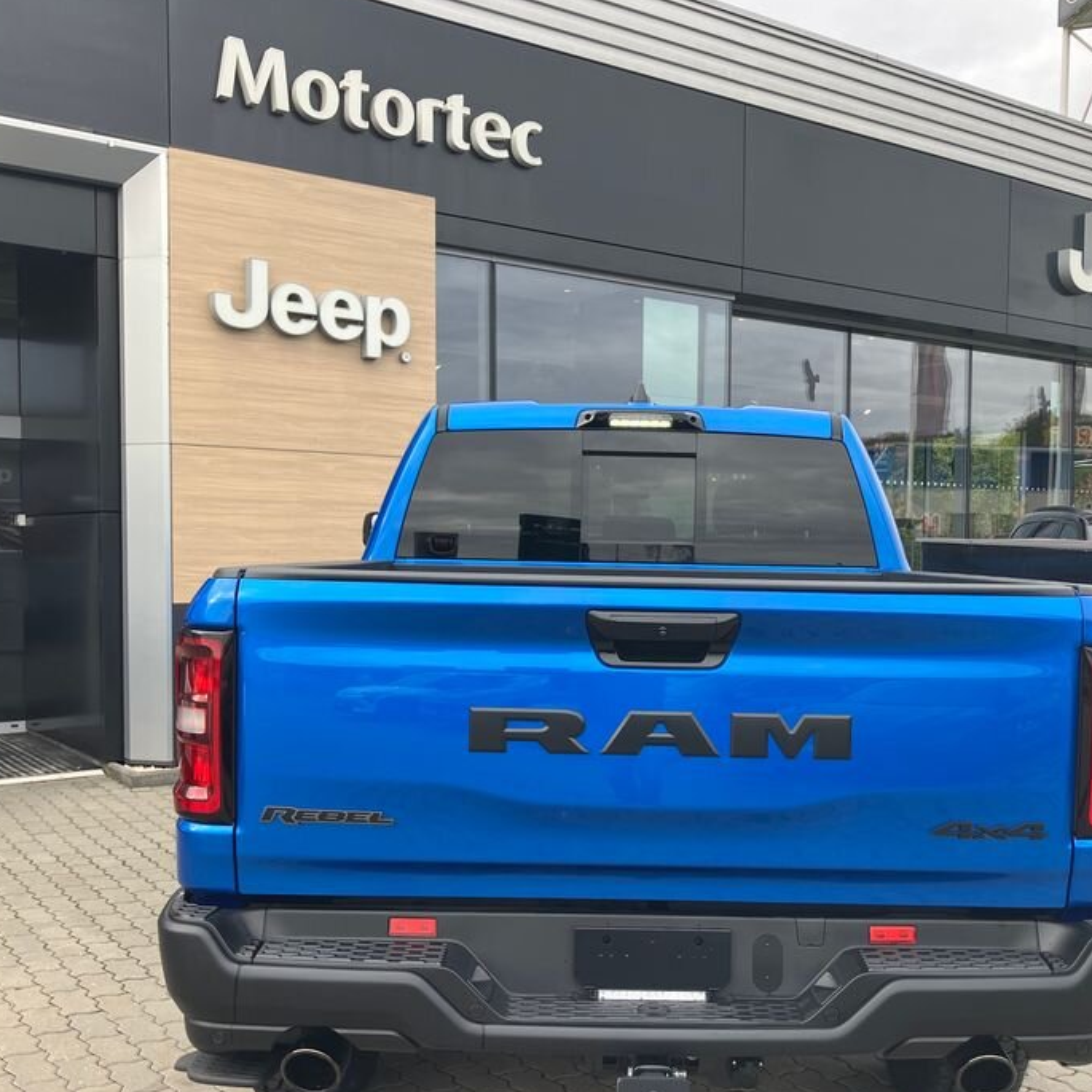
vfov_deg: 44.9
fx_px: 1321
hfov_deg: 44.7
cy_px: 601
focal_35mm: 37
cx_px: 641
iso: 25
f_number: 1.8
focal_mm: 3.99
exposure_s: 1/224
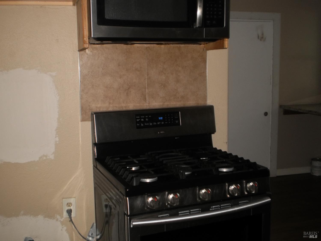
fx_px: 389
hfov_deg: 44.8
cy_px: 120
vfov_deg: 34.3
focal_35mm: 42
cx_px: 160
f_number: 3.5
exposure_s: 1/30
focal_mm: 7.4
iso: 125
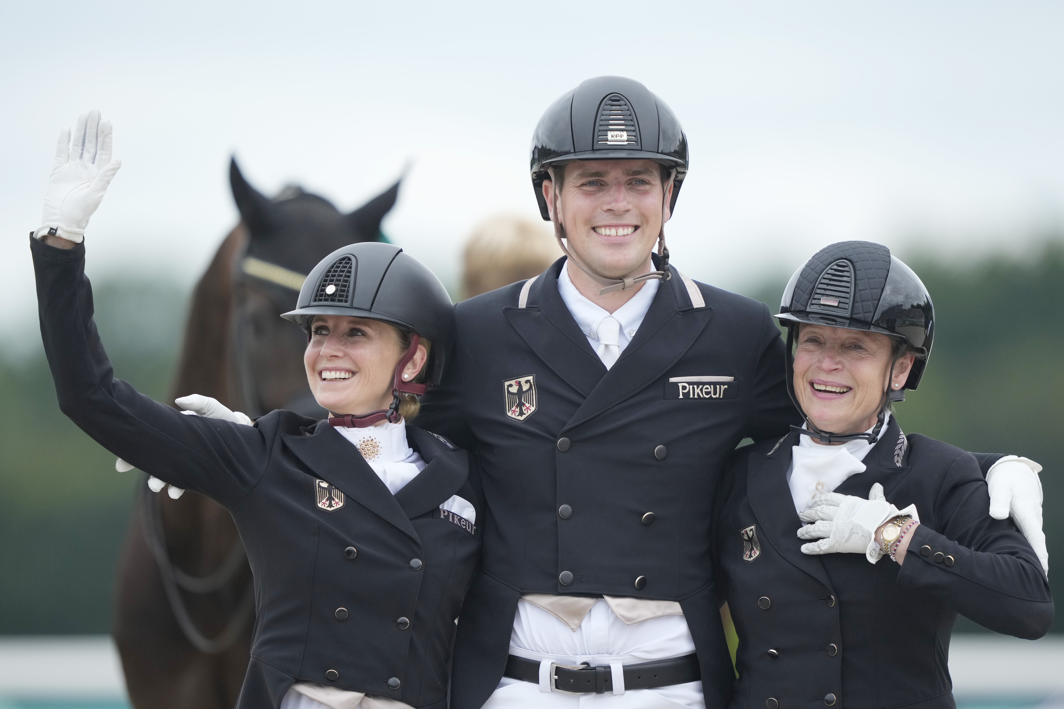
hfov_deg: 5.2
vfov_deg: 3.4
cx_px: 532
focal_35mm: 400
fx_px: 11821
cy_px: 354
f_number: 2.8
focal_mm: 400
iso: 1000
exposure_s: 1/5000
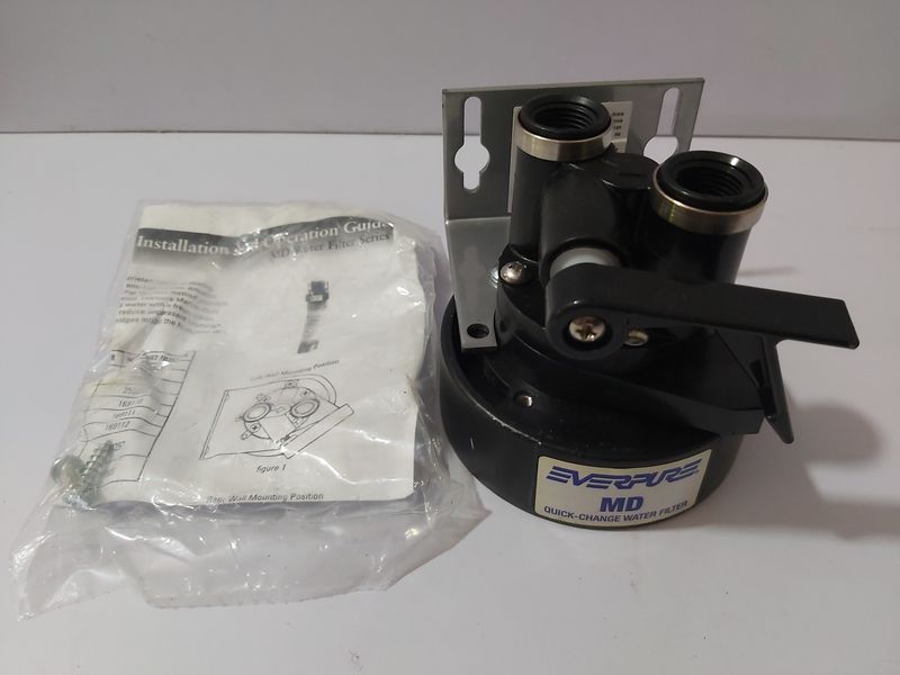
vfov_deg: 53.1
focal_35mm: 26
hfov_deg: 67.3
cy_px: 338
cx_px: 450
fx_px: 676
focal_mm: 3.92
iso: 160
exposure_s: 1/50
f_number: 1.7
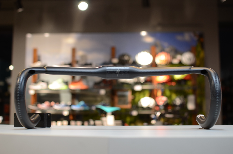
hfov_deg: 37.9
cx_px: 116
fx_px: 339
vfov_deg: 25.6
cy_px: 77
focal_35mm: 52
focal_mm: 35
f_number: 3.2
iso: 125
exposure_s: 1/25
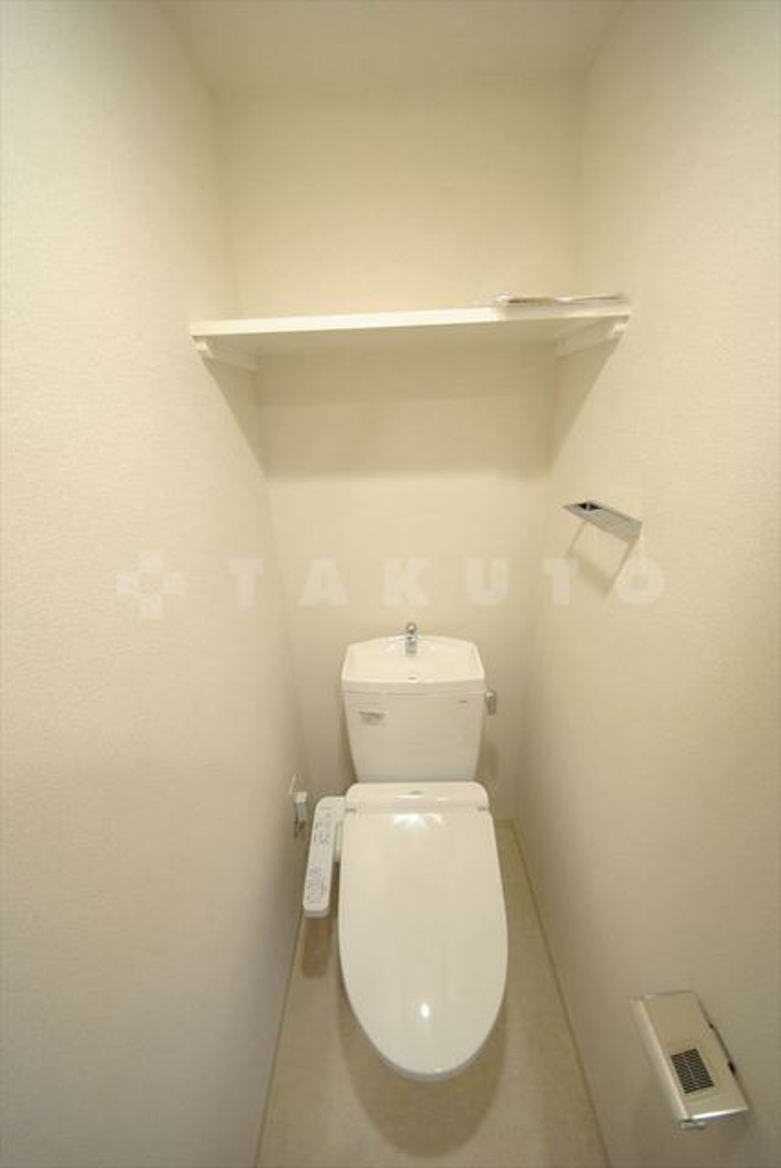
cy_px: 584
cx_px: 390
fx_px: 390
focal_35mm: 12
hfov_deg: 90.1
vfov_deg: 112.6
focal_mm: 8
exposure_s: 1/40
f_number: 4.5
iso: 800
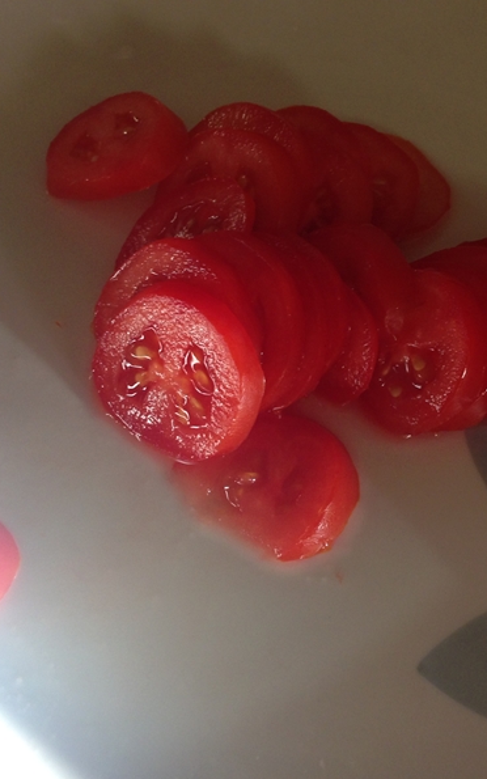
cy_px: 391
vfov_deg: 42.6
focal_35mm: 47
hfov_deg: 27.4
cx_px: 274
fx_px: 998
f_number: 2.4
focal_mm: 4.12
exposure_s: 1/20
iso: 80
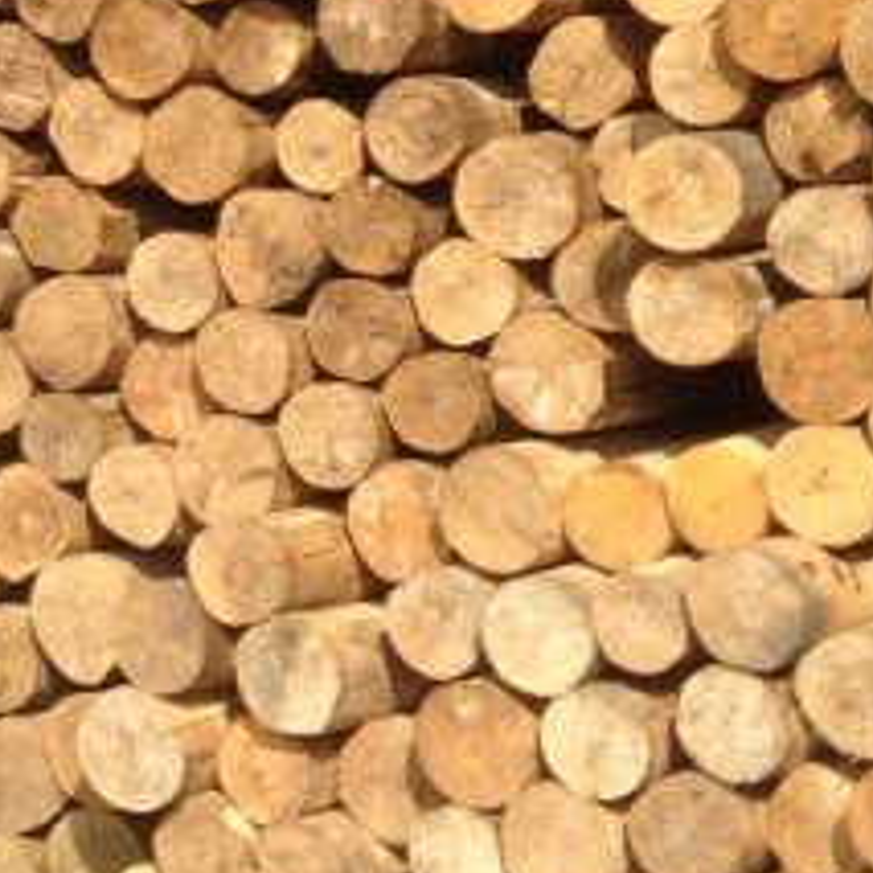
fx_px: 3995
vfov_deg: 12.3
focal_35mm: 140
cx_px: -680
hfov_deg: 11.6
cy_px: -94
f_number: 2.4
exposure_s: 1/1205
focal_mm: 4.12
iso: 50
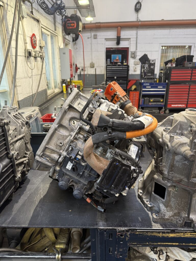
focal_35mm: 24
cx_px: 98
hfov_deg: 56.8
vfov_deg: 71.6
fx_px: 181
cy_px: 130
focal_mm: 6.76
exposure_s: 1/50
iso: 125
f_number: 1.78
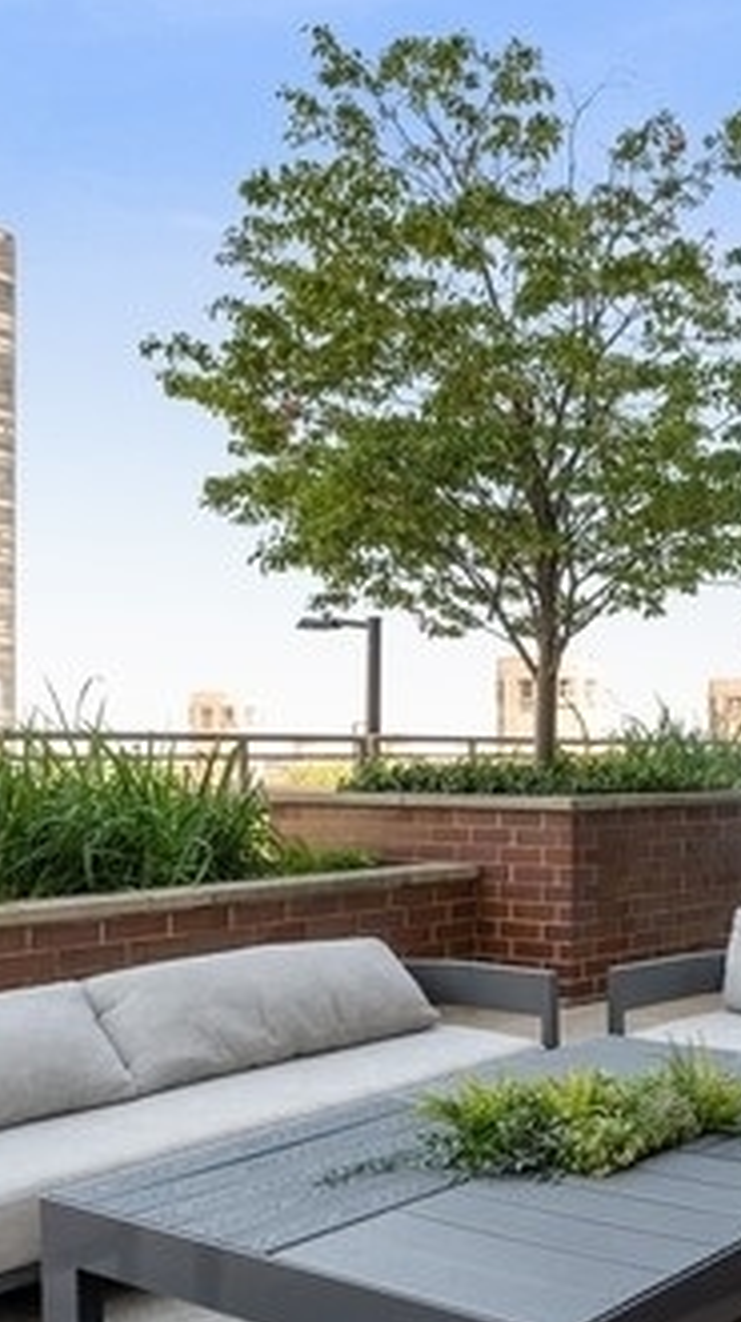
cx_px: 869
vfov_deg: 50.3
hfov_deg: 26.6
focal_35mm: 40
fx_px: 1401
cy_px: 765
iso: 320
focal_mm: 14
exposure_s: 1/60
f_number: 8
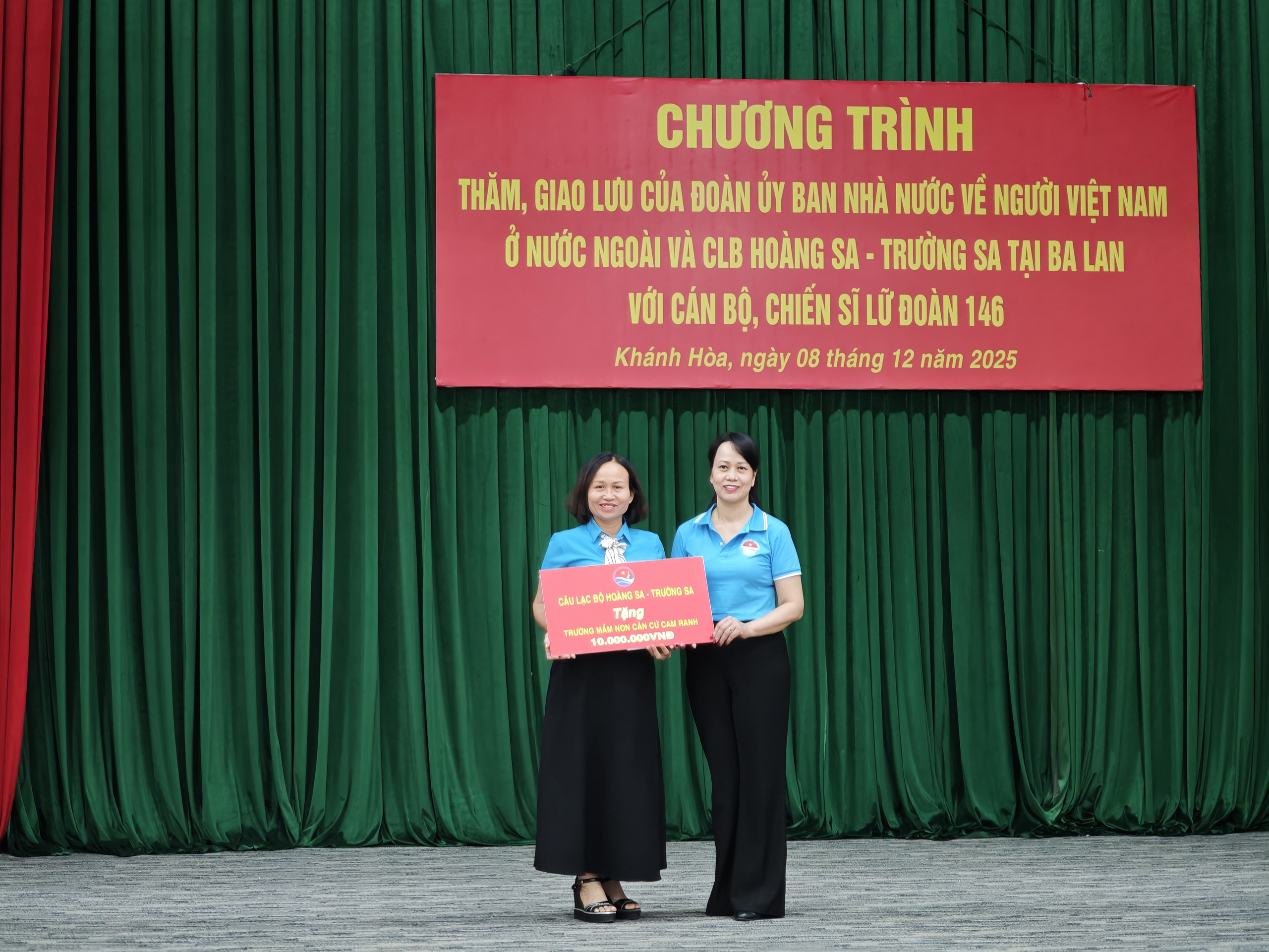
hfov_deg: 27.8
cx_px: 634
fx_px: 2566
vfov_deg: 21.0
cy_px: 476
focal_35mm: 70
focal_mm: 11.5
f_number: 1.8
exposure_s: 1/50
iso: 1000
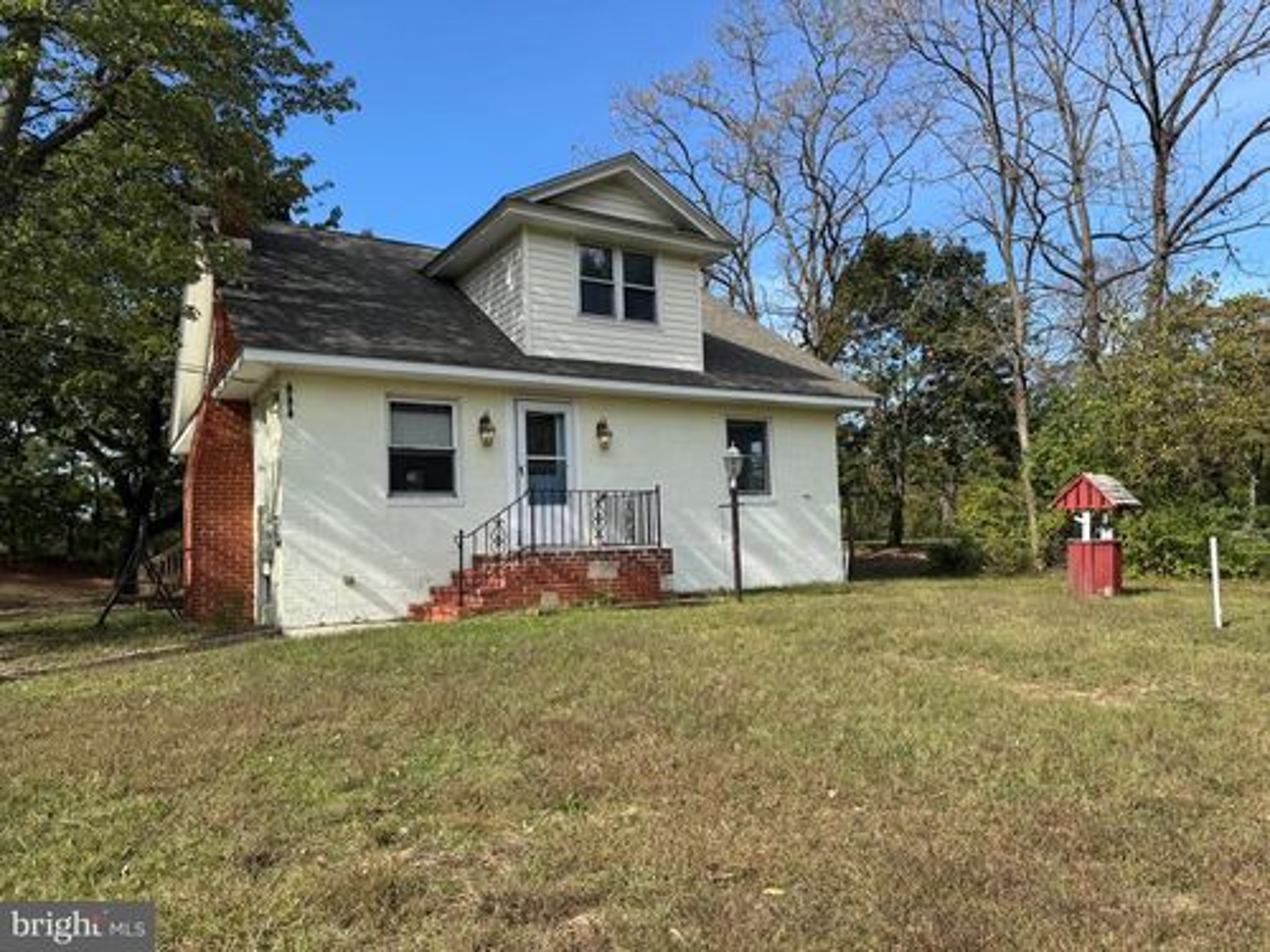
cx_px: 635
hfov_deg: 71.6
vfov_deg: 56.8
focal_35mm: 24
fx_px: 881
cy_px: 476
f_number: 1.78
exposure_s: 1/2604
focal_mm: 6.76
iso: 80
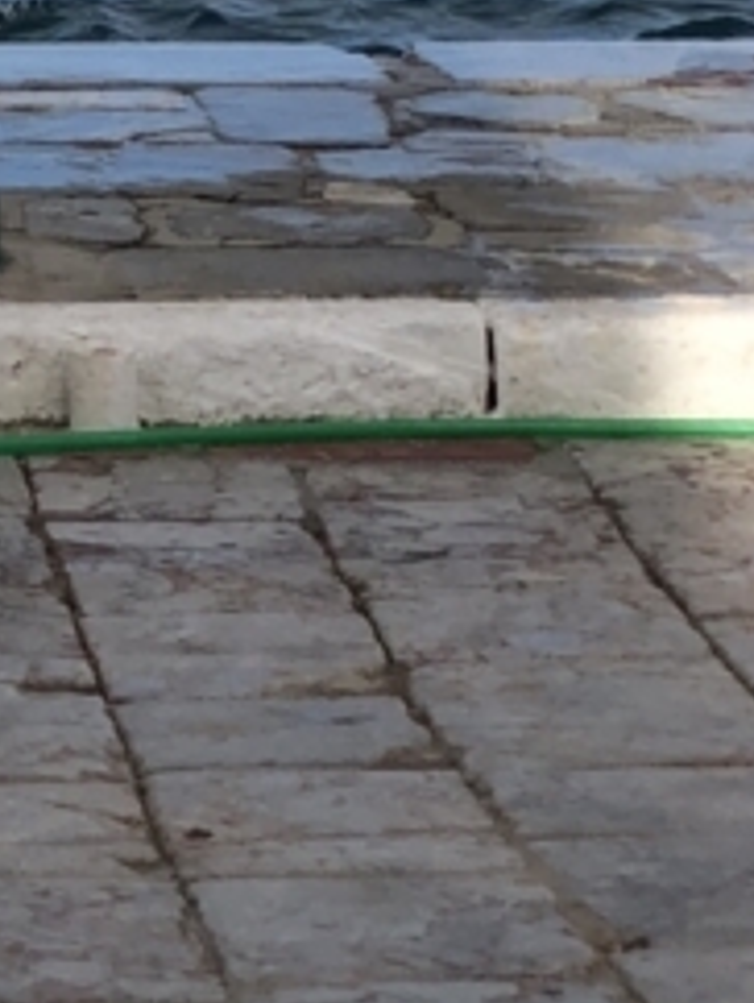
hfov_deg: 6.6
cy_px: -850
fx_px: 6378
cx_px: -688
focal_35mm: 220
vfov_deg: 8.6
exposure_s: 1/1372
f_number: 2.4
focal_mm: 6
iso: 16
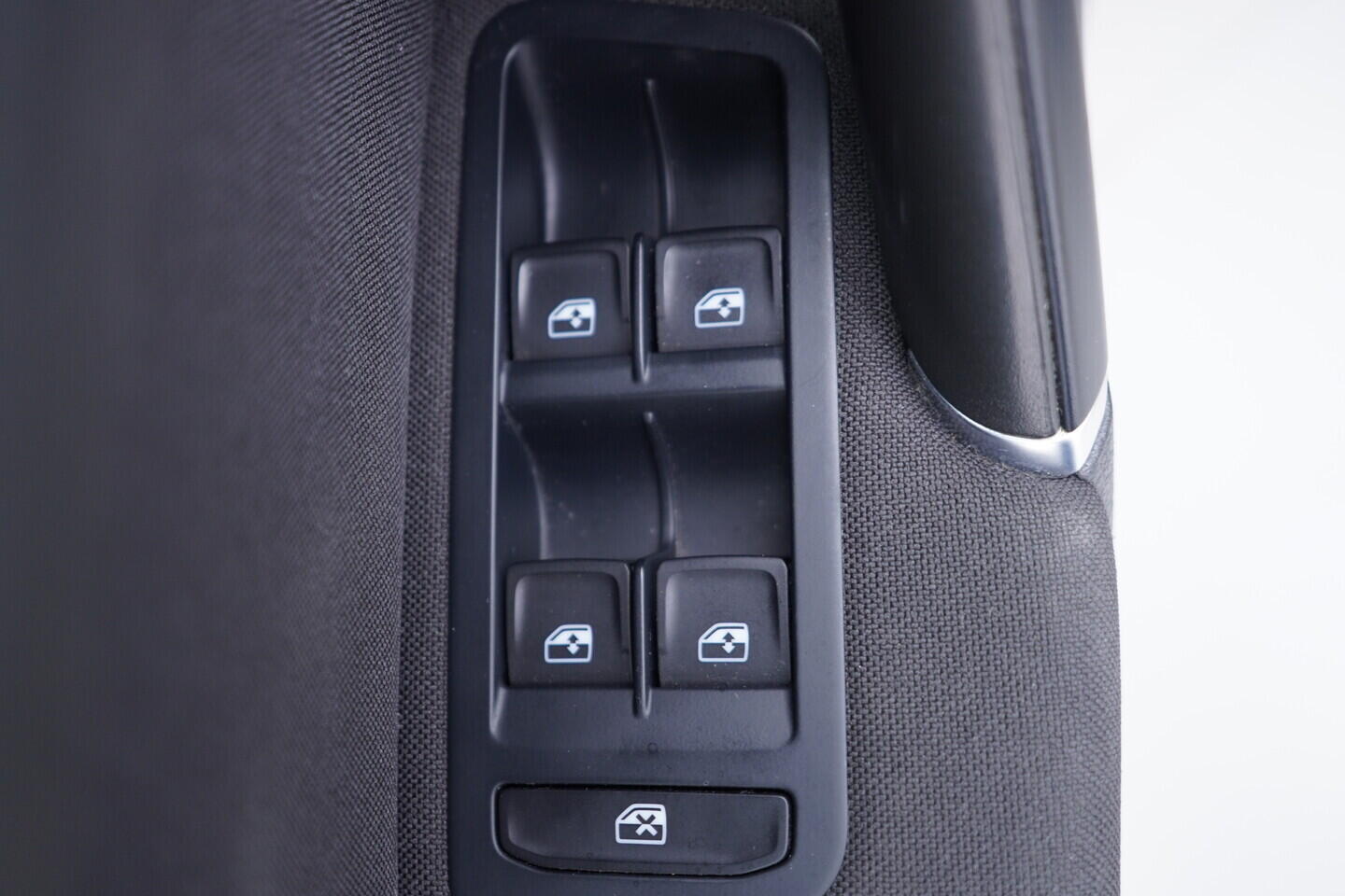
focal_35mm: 36
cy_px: 448
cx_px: 672
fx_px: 1345
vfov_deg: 36.9
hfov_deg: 53.1
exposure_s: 1/40
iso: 400
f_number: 2.8
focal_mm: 24
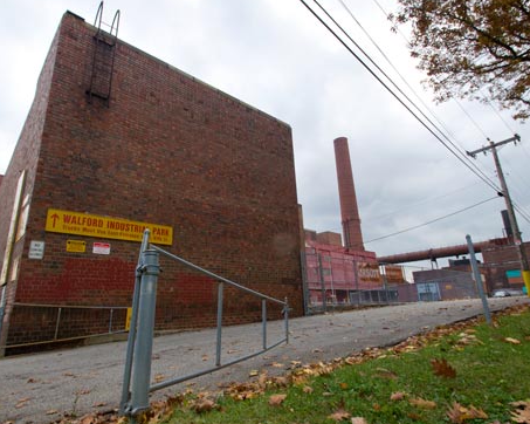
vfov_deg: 73.8
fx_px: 282
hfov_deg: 86.3
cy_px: 215
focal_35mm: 18
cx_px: 280
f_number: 9
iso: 400
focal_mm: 10
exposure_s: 1/250
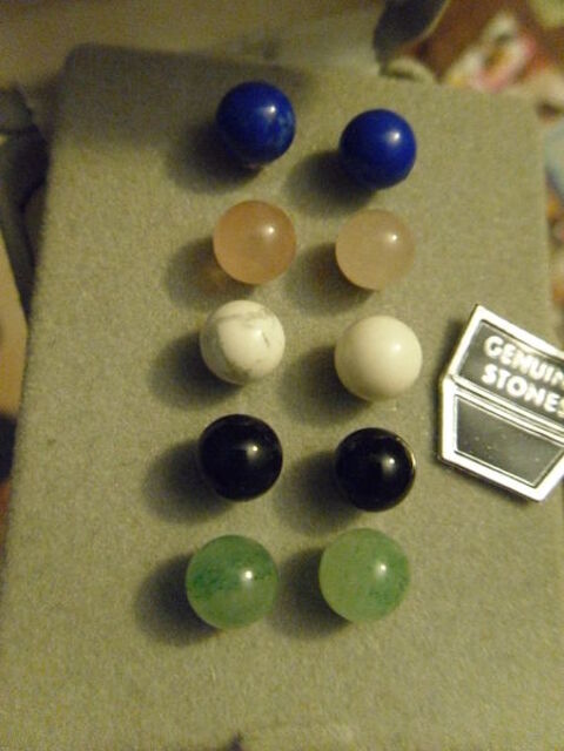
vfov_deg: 52.6
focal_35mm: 35
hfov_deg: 40.7
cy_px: 376
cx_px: 282
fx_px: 760
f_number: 3.5
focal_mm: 6.3
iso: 800
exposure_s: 1/10
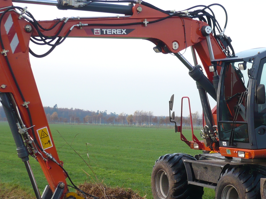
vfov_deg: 16.4
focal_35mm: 89
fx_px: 684
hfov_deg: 22.0
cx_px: 164
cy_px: 171
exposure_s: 1/125
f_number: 3.2
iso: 100
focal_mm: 7.5
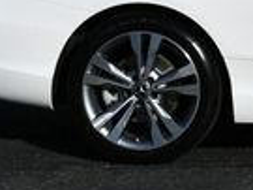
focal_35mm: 228
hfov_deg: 8.4
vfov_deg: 6.4
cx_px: 461
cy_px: -149
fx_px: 1665
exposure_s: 1/400
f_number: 10
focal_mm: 25
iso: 100
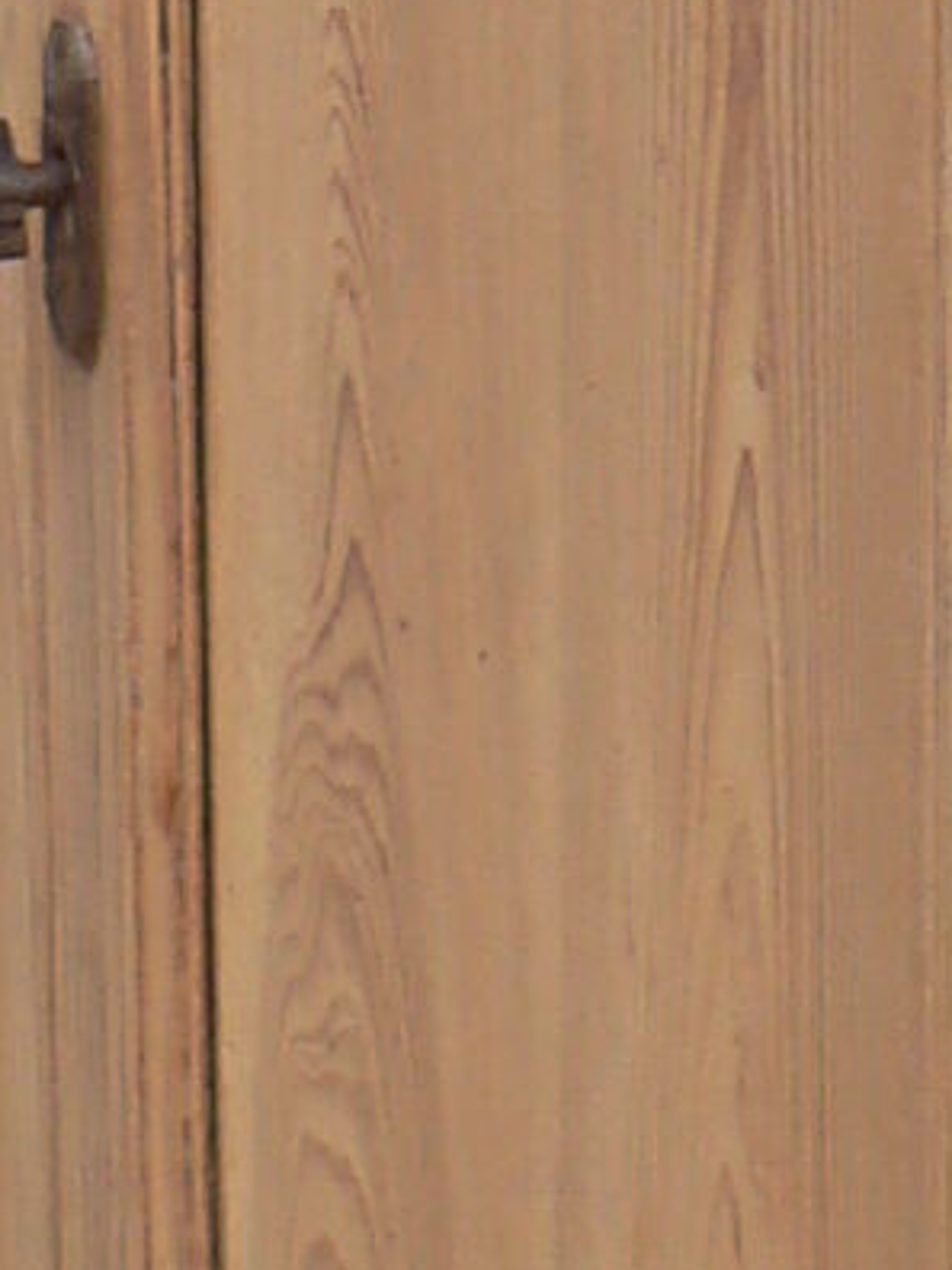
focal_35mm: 233
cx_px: 1401
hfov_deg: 6.3
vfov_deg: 8.5
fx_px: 8544
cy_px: 571
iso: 80
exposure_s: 1/250
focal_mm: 6
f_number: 2.8
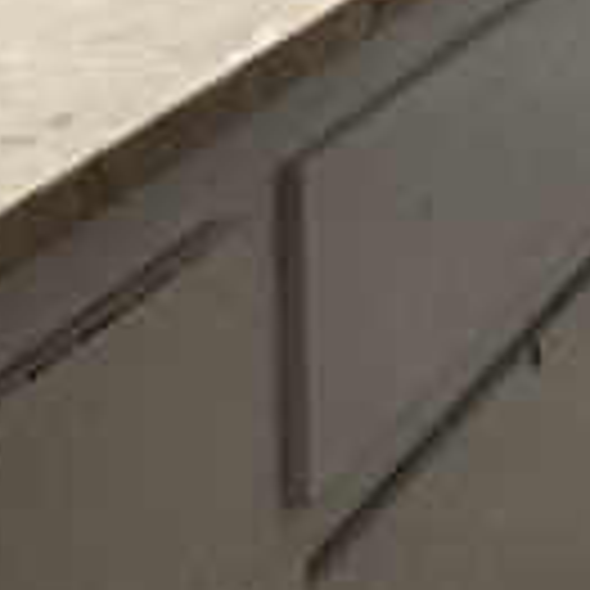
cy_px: -644
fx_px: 2333
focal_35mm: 121
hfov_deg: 14.0
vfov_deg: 12.4
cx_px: 685
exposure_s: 1/60
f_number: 2.2
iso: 200
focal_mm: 2.22
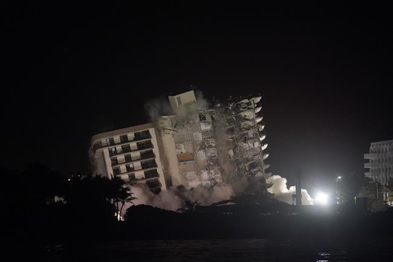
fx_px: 1724
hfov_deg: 13.0
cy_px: 131
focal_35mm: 158
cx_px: 196
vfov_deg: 8.7
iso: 10000
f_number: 2.8
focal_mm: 158
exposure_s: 1/500
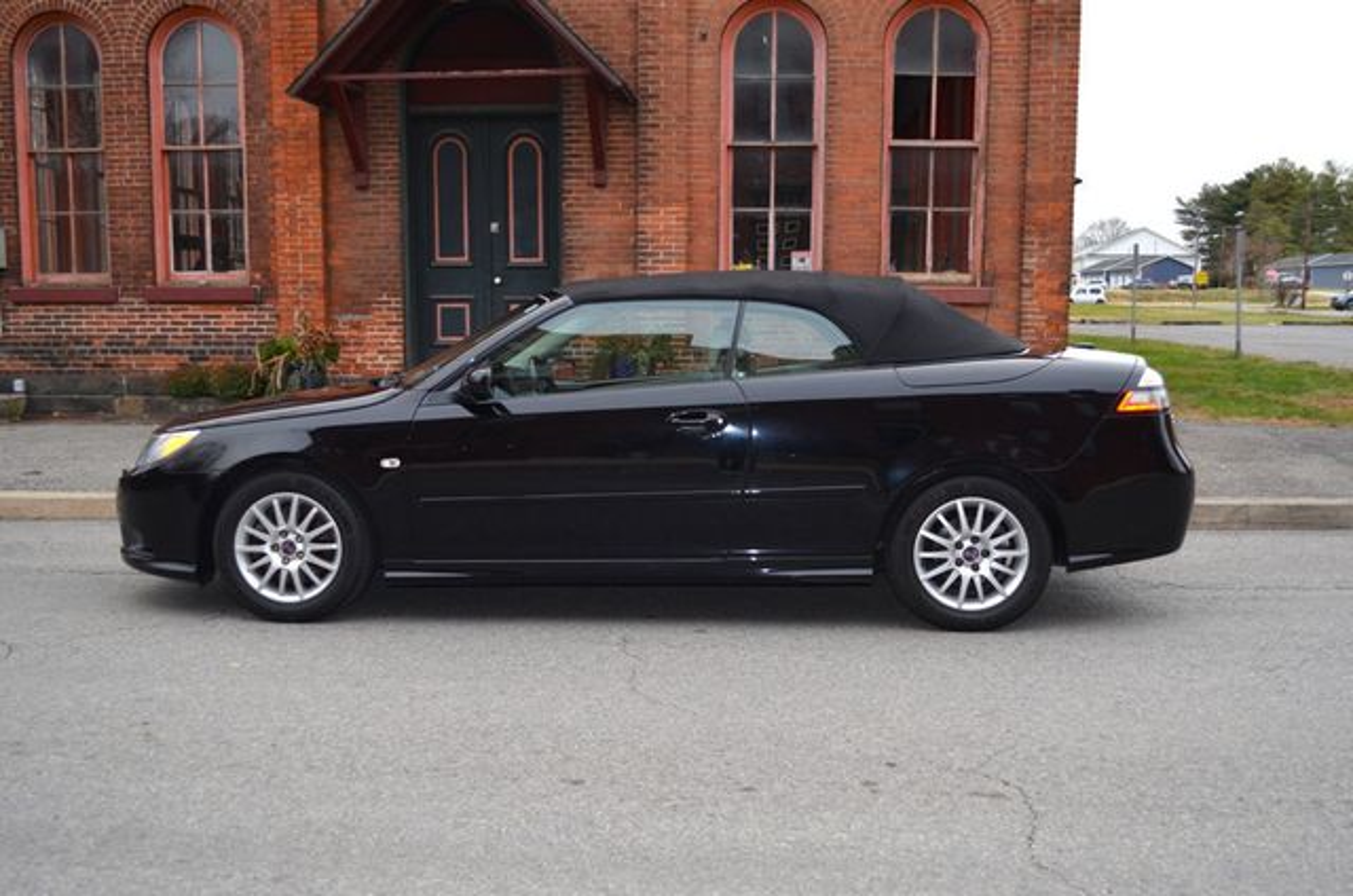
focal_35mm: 33
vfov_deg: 39.8
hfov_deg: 57.3
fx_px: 1238
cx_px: 676
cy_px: 448
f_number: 4
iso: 200
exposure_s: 1/160
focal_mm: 22
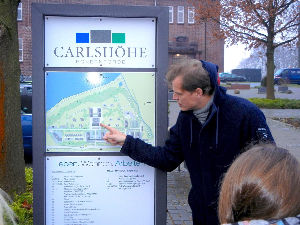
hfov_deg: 32.7
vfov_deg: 24.8
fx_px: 511
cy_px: 112
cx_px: 150
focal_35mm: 59
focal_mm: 10.6
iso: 160
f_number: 4
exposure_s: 1/95.6
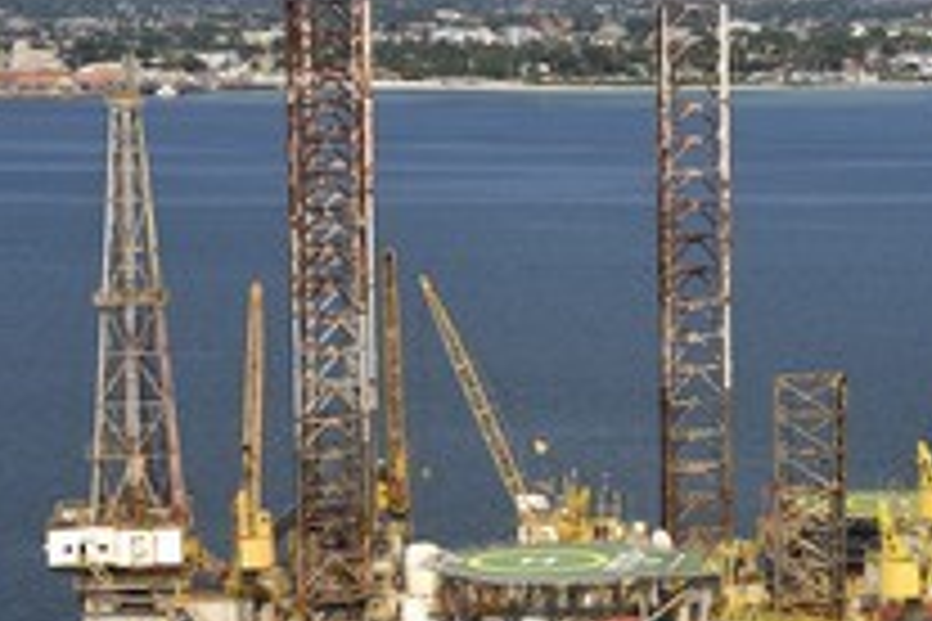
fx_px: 3676
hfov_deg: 14.3
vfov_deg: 9.7
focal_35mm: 142
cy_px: 432
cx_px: 783
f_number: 8
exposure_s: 1/500
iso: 400
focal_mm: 70
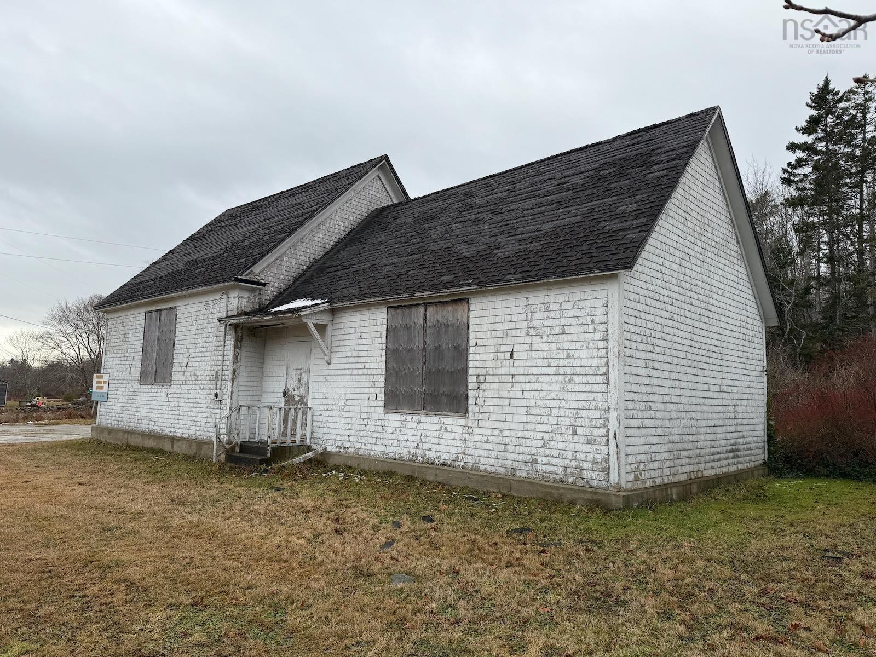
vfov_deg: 56.8
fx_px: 607
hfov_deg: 71.6
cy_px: 328
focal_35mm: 24
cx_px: 438
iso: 80
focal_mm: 6.76
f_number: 1.78
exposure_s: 1/2169
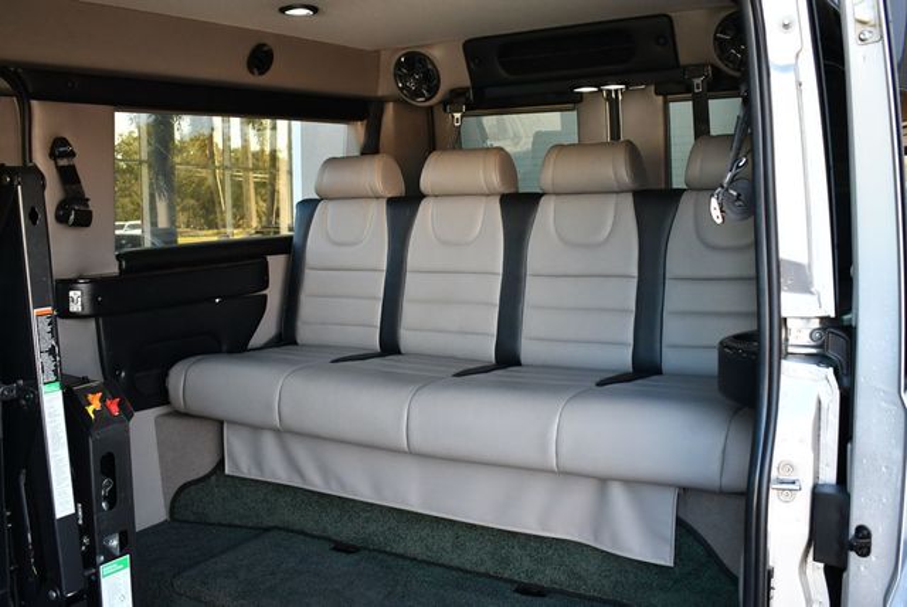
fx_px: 908
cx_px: 454
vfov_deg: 36.9
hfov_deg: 53.1
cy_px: 304
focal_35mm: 36
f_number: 3.5
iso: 800
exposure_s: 1/250
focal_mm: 18
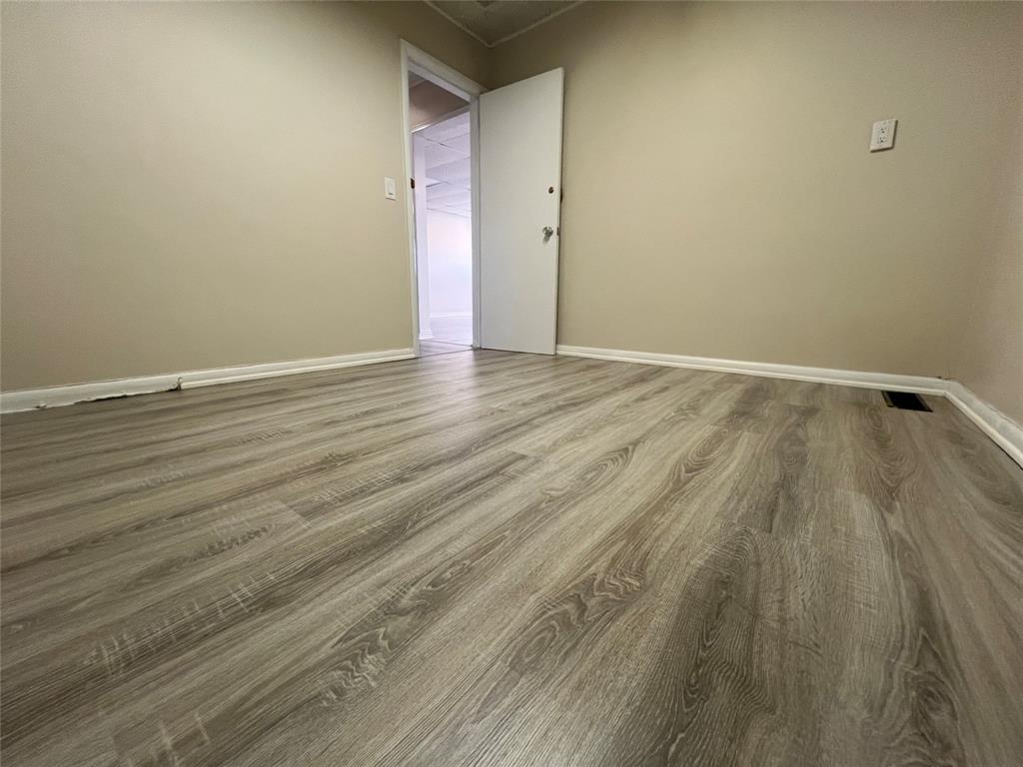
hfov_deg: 106.2
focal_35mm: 13
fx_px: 384
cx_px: 512
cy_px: 384
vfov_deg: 89.9
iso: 200
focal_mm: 1.57
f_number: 1.8
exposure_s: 1/120
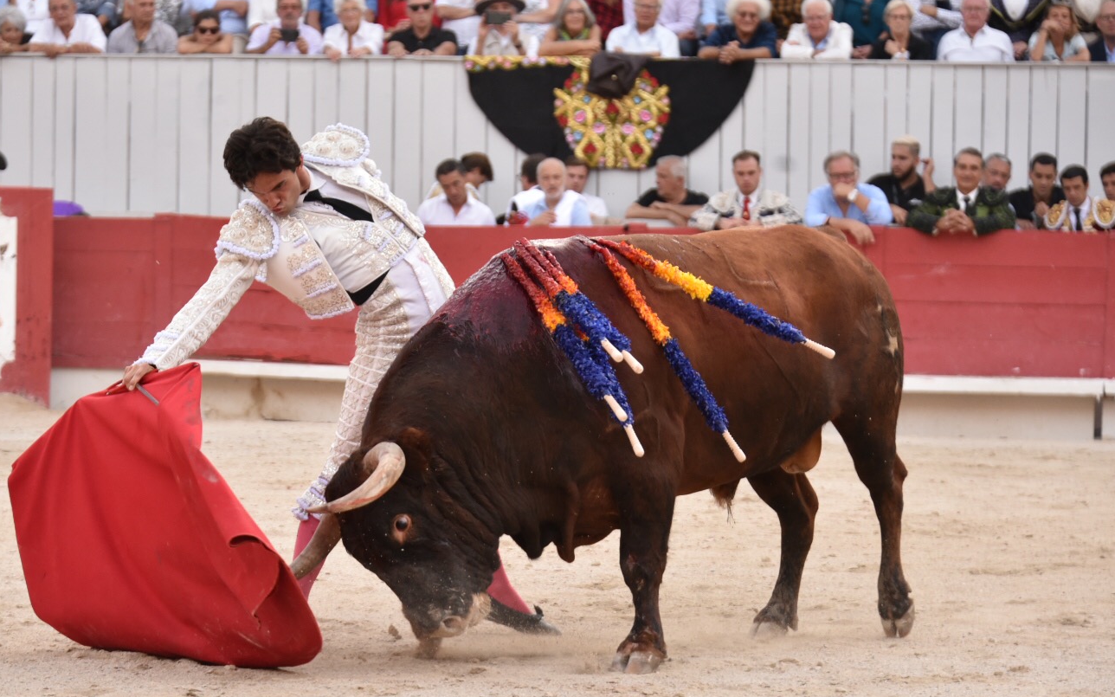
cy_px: 393
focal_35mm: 173
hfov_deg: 12.1
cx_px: 447
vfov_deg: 7.6
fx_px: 5257
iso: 1400
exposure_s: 1/640
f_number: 5.6
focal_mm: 135
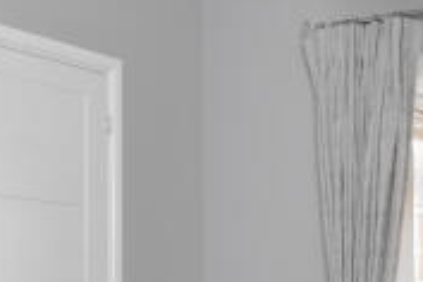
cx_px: 366
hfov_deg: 22.9
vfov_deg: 15.2
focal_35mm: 87
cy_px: 330
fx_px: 1022
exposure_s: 1/200
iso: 1600
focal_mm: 15
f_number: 6.3
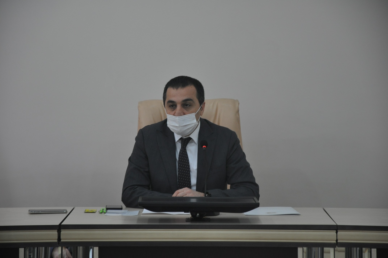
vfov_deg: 8.7
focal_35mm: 158
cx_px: 194
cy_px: 129
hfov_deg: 13.1
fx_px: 1695
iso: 800
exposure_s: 1/40
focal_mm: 105
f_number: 5.6
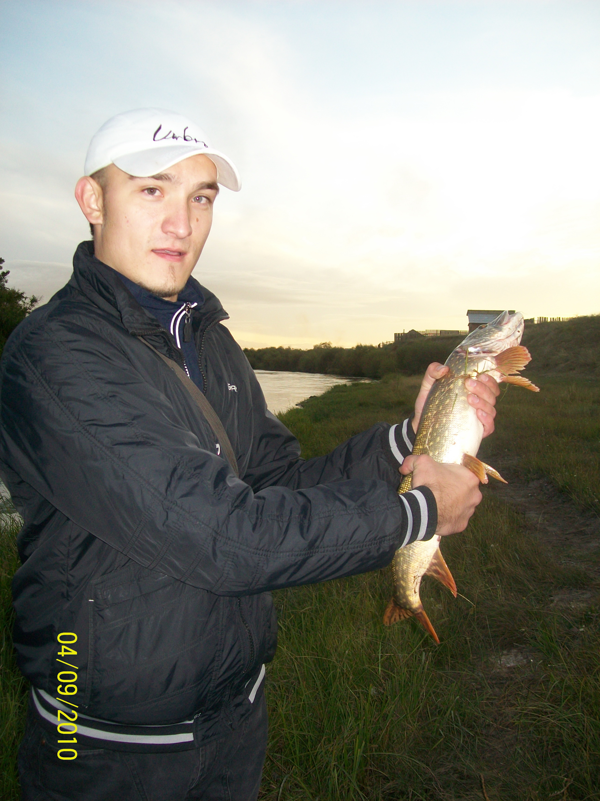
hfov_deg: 39.7
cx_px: 300
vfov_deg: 51.4
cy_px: 400
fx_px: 832
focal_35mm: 36
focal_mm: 6
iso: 64
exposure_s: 1/125
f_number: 2.7
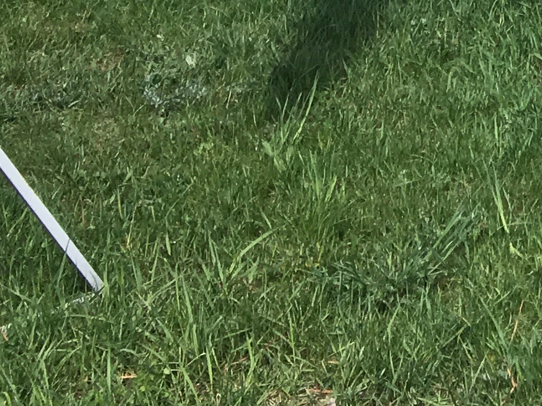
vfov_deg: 10.0
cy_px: -467
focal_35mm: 134
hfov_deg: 12.5
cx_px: 1178
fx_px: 2097
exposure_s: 1/1012
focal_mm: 4.15
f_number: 2.2
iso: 25
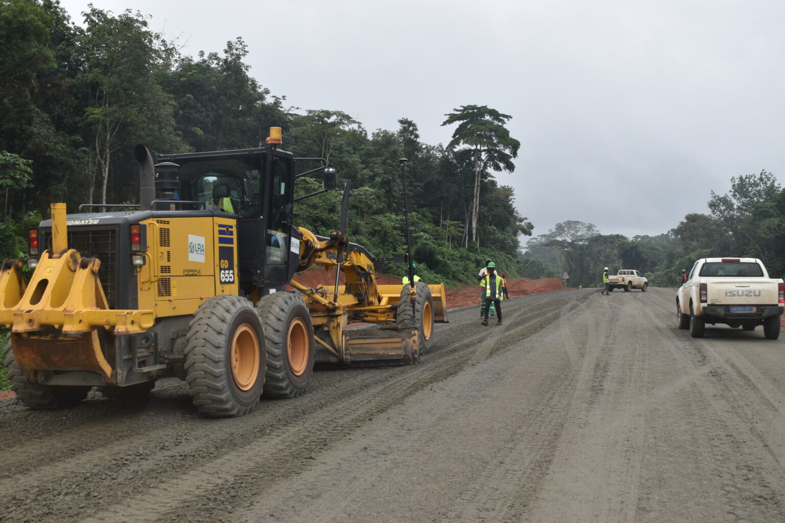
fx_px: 948
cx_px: 392
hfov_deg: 45.0
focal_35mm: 44
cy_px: 262
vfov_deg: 30.8
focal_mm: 29
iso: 100
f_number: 6.3
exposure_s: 1/200
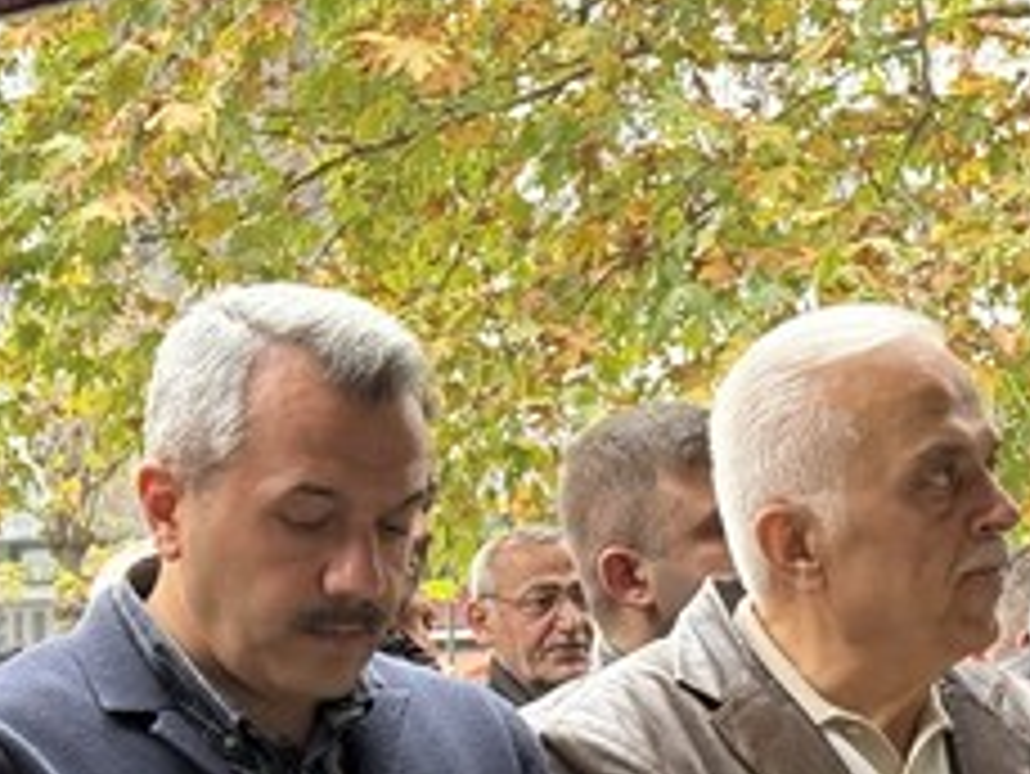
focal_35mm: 155
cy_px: 875
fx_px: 4614
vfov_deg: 9.5
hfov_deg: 12.7
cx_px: 810
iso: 200
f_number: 1.78
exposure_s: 1/60
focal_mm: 6.76
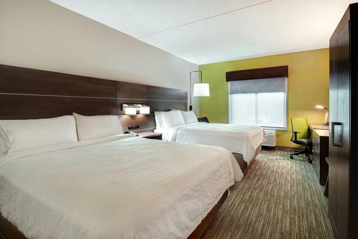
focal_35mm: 15
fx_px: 149
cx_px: 179
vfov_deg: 77.4
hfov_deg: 100.4
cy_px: 120
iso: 250
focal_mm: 10
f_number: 7.1
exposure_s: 1/8
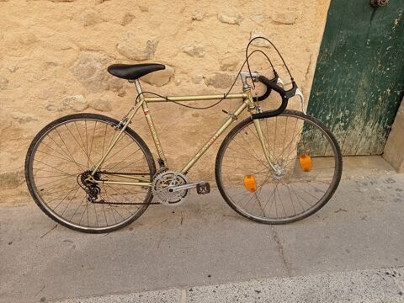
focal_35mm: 28
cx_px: 202
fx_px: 327
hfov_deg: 63.4
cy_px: 152
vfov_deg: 49.7
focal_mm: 3.46
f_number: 2.2
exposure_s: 1/219
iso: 104
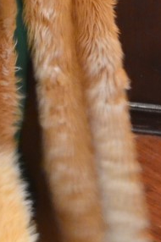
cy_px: -10
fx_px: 1627
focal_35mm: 242
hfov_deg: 5.6
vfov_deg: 8.5
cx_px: -72
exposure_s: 1/13
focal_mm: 40
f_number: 5.3
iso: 3200
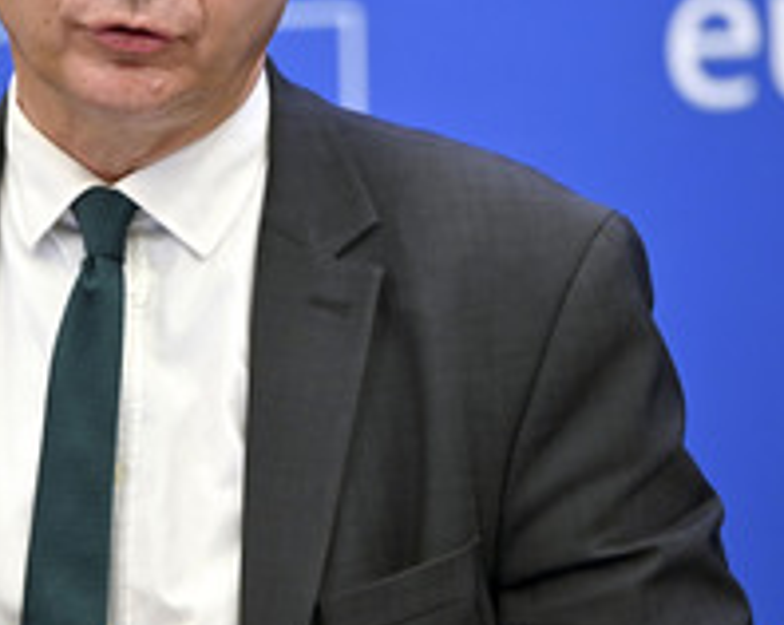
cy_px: 138
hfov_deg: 4.9
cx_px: 156
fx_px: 9179
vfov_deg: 3.9
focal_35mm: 396
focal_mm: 185
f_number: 2.8
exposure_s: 1/160
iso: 640
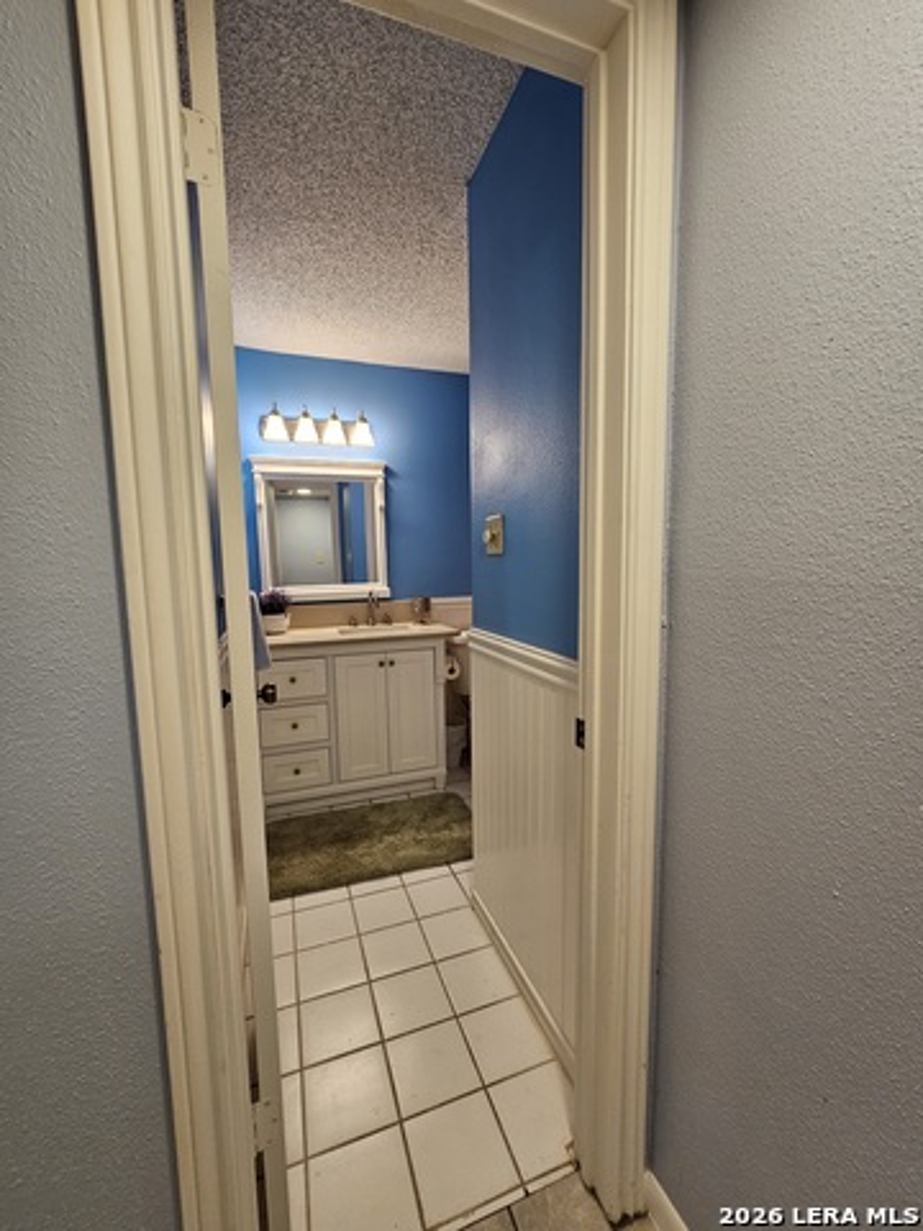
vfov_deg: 106.2
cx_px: 462
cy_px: 616
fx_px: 462
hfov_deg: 89.9
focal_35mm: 13
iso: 160
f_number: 2.2
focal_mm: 2.2
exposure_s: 1/60.2
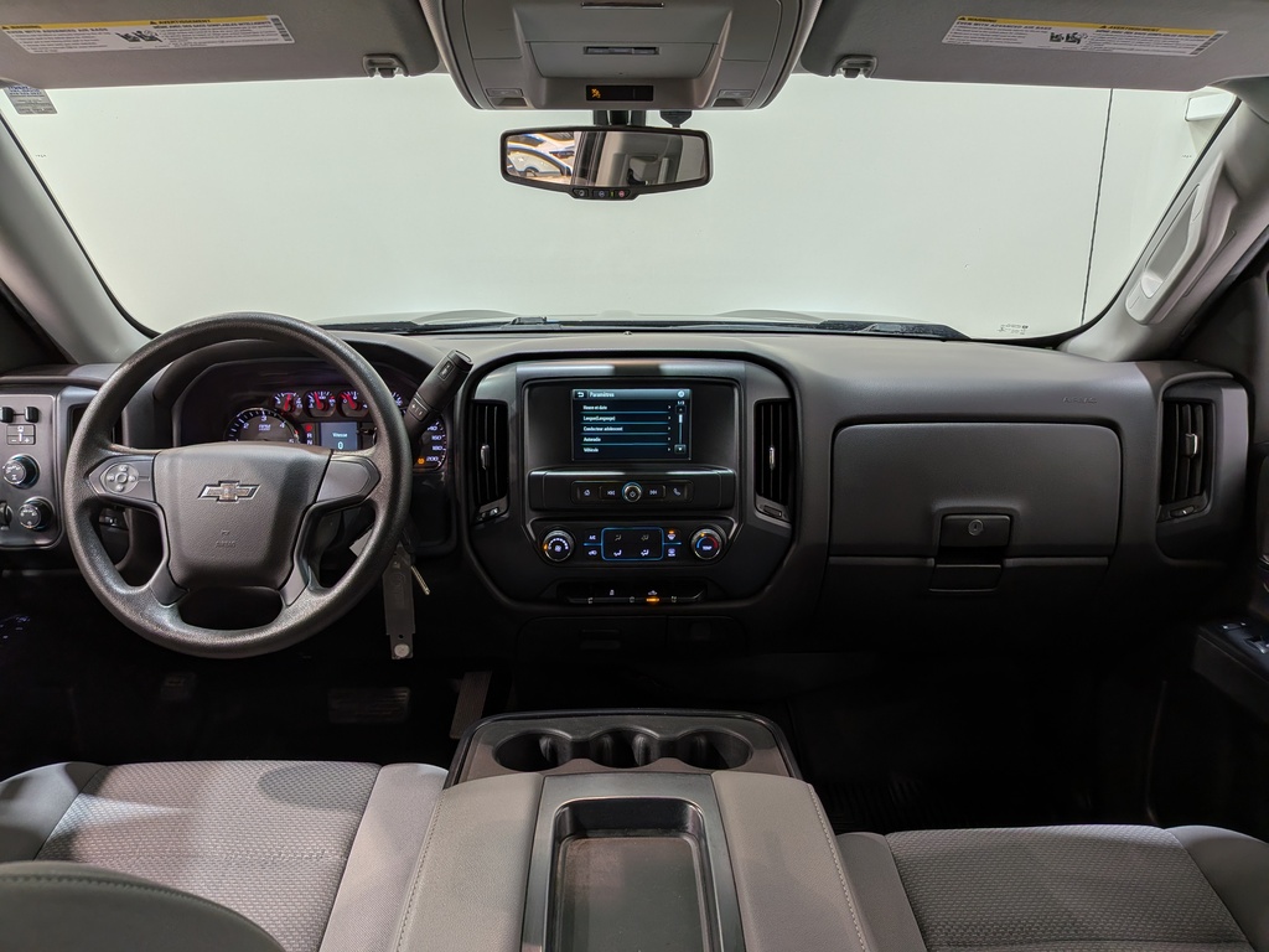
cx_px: 634
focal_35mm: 24
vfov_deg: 56.8
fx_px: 880
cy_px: 476
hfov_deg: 71.6
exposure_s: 1/105
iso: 28
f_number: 1.7
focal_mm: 4.53
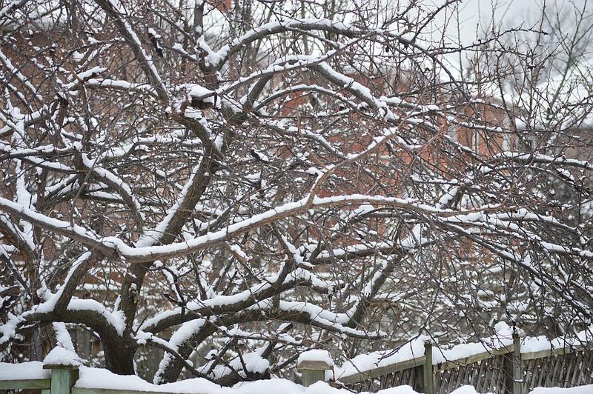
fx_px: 2592
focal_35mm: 158
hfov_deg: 13.1
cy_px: 197
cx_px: 296
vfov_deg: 8.7
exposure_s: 1/160
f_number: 5
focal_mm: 105
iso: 100
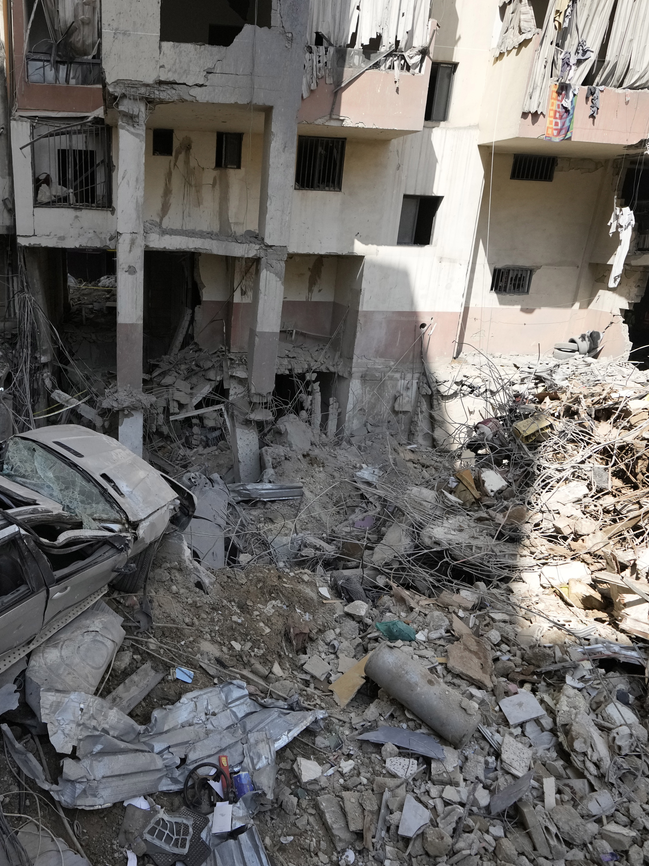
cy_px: 425
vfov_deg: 71.6
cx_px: 185
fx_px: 600
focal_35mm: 24
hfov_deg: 54.9
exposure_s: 1/10000
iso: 2500
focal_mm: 16
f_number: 4
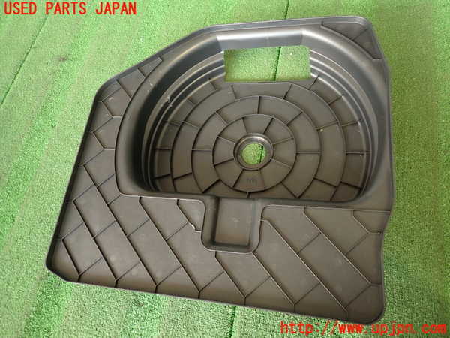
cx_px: 225
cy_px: 169
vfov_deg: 54.9
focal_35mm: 25
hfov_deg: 69.4
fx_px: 325
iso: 200
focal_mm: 4.5
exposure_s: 1/30
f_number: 2
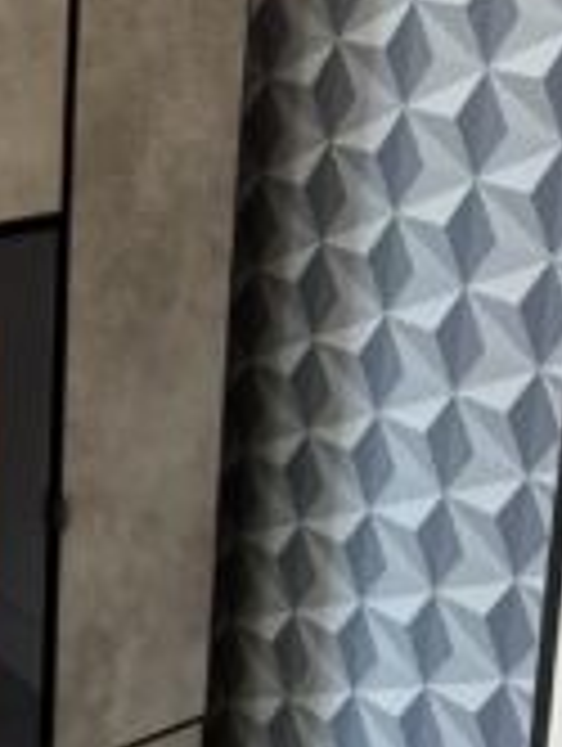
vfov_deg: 25.6
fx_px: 1619
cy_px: 176
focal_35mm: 75
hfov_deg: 18.7
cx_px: -103
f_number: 1.6
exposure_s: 1/40
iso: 640
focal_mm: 5.96
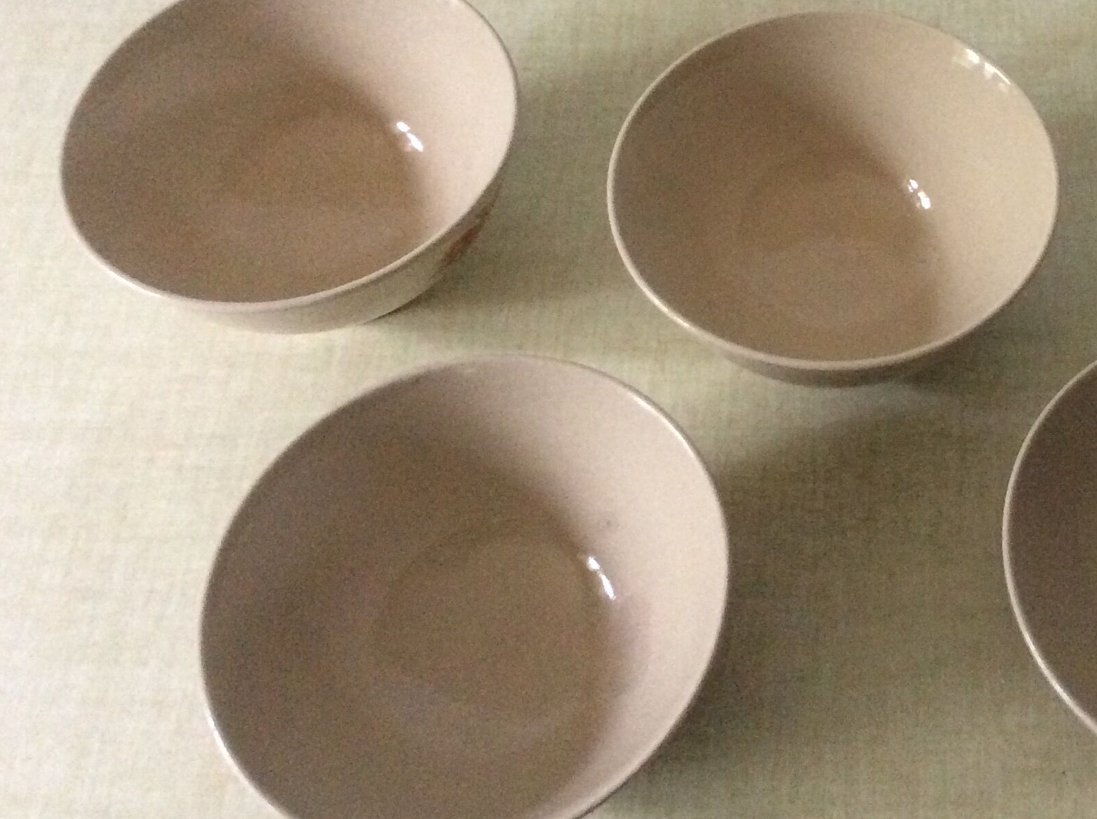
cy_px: 223
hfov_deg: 35.6
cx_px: 884
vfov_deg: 27.6
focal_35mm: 52
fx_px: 1645
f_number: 2.4
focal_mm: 3.3
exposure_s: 1/20
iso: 320
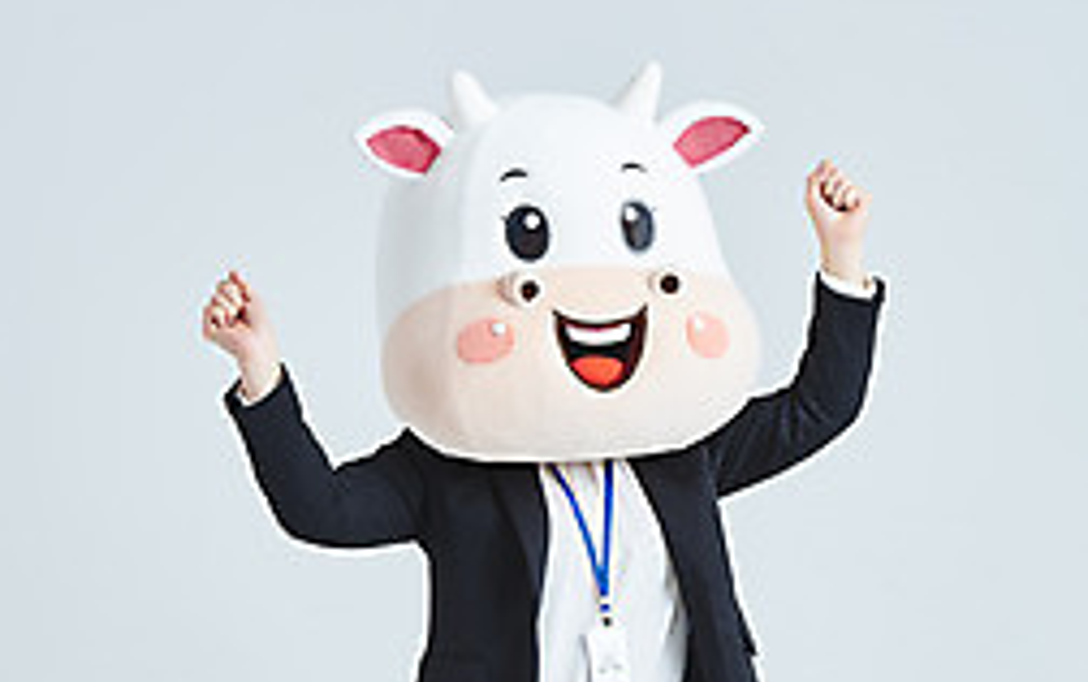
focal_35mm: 126
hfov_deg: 16.6
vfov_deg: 10.3
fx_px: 3739
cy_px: 669
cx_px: 550
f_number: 14
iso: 100
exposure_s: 1/125
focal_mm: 78
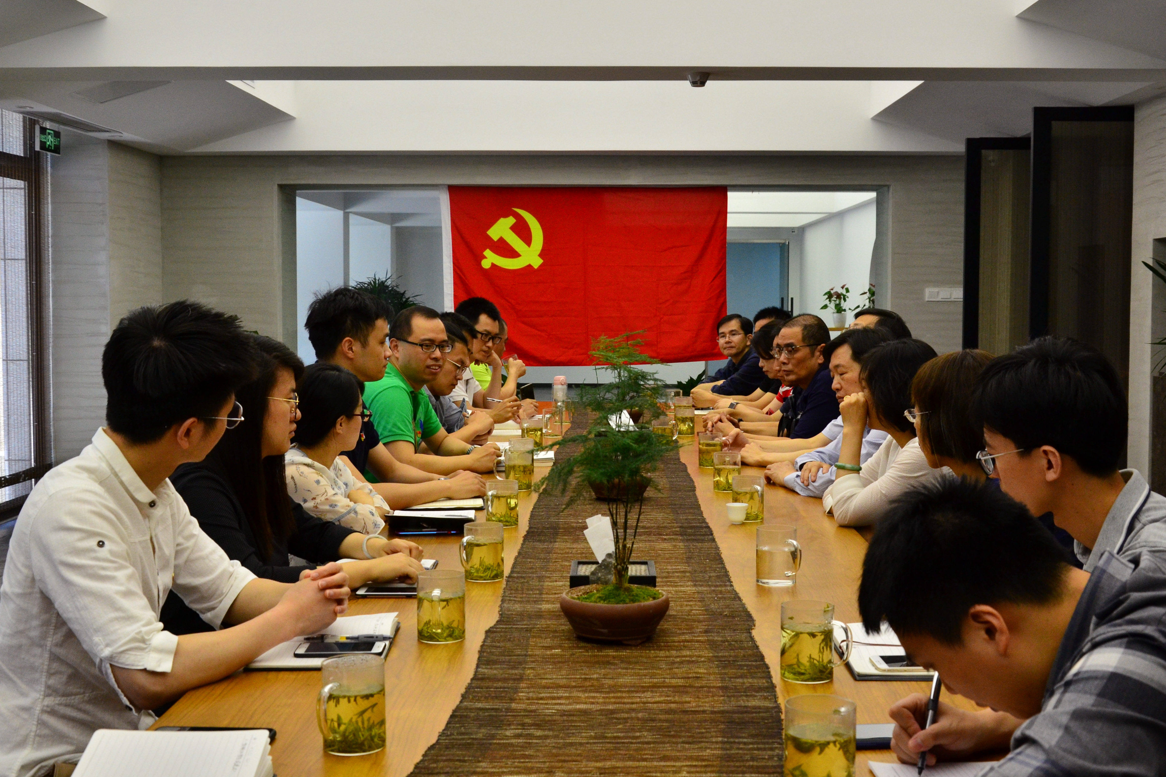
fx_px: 1263
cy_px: 388
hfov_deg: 49.6
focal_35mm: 39
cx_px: 583
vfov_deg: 34.2
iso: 800
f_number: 7.1
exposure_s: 1/320
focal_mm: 26
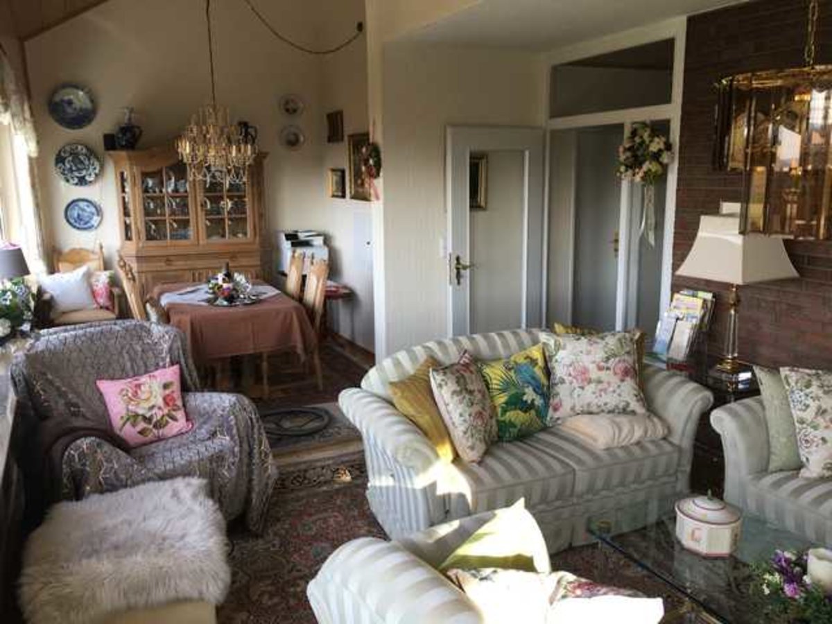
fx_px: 697
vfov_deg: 48.2
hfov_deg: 61.7
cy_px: 312
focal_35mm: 29
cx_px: 416
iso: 32
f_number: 2.2
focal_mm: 4.15
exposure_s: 1/100
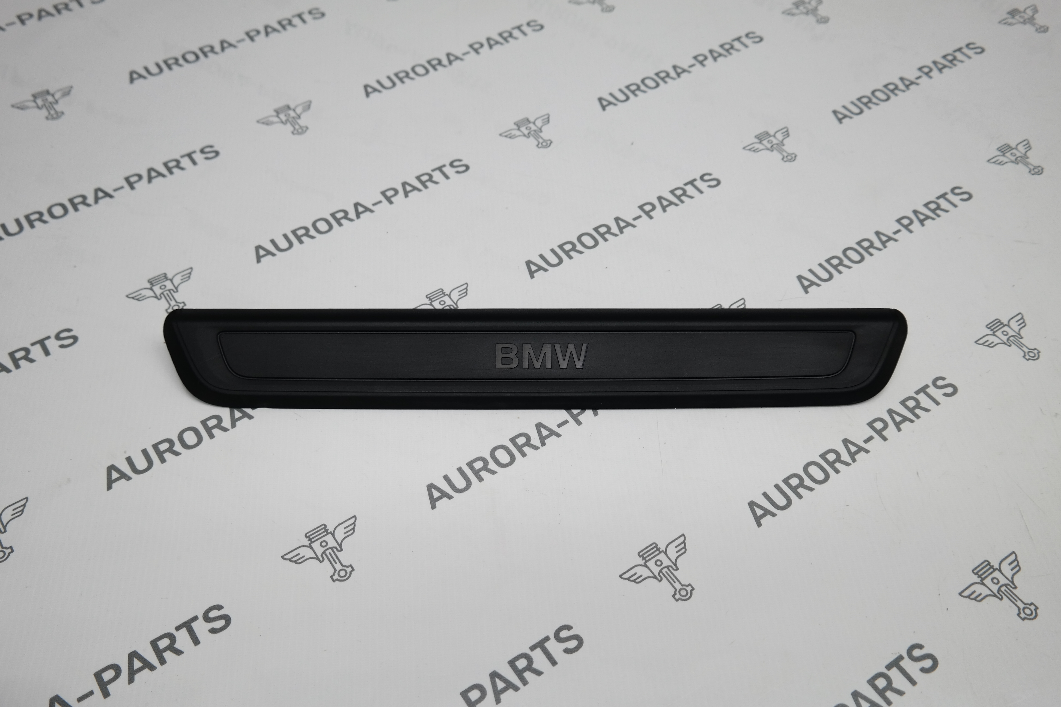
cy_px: 354
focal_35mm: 33
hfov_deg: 57.2
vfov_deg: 40.0
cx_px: 530
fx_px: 973
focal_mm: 22
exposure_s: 1/80
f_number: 4
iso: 200
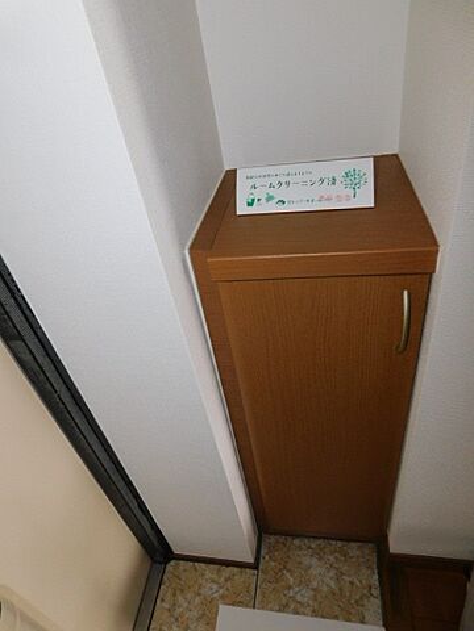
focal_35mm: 23
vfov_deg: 73.9
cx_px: 237
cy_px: 316
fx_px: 420
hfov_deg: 58.9
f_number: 3
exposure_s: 1/30
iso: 200
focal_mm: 4
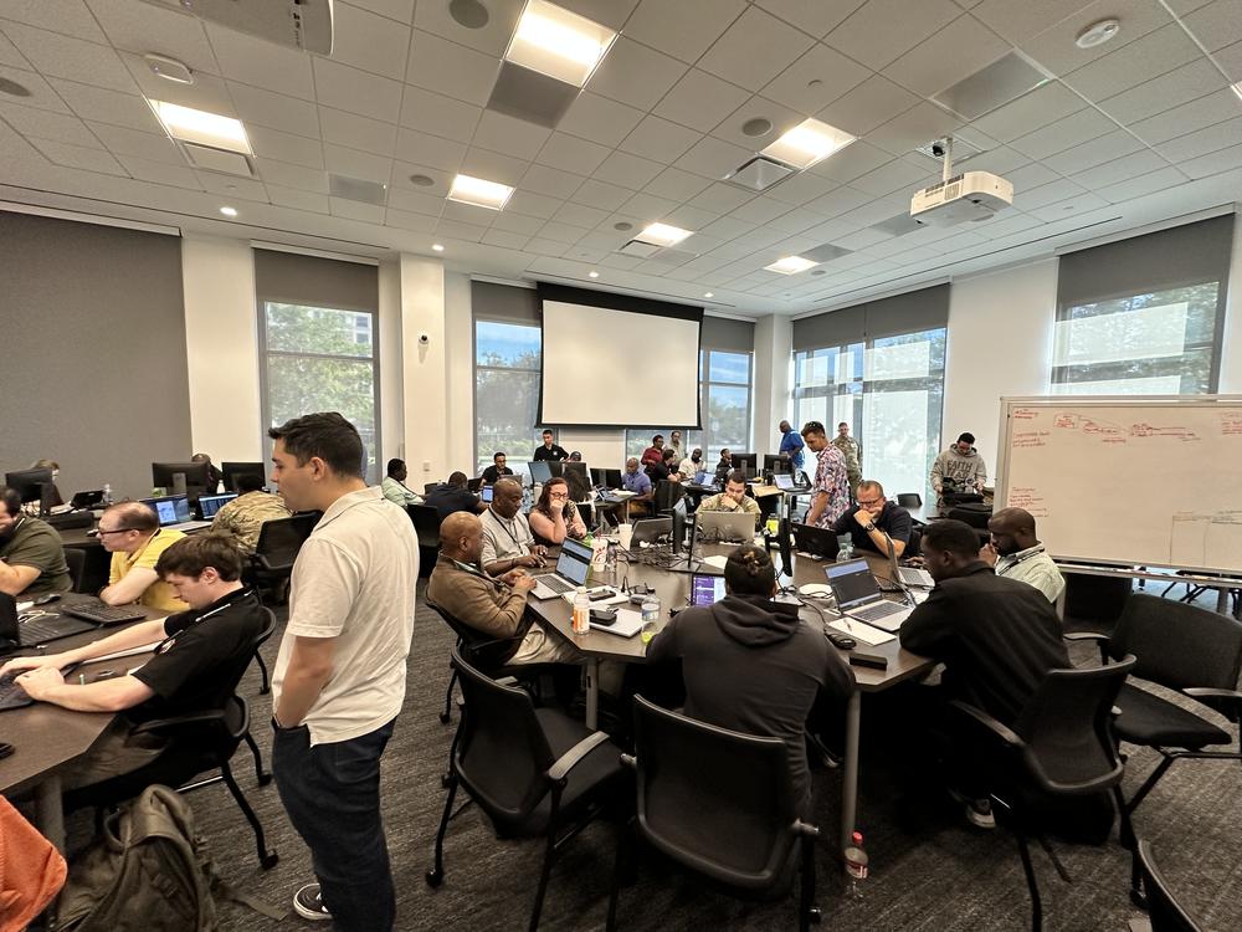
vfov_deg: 85.7
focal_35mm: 14
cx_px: 621
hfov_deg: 102.1
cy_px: 466
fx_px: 502
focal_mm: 2.22
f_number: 2.2
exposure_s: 1/60
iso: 160
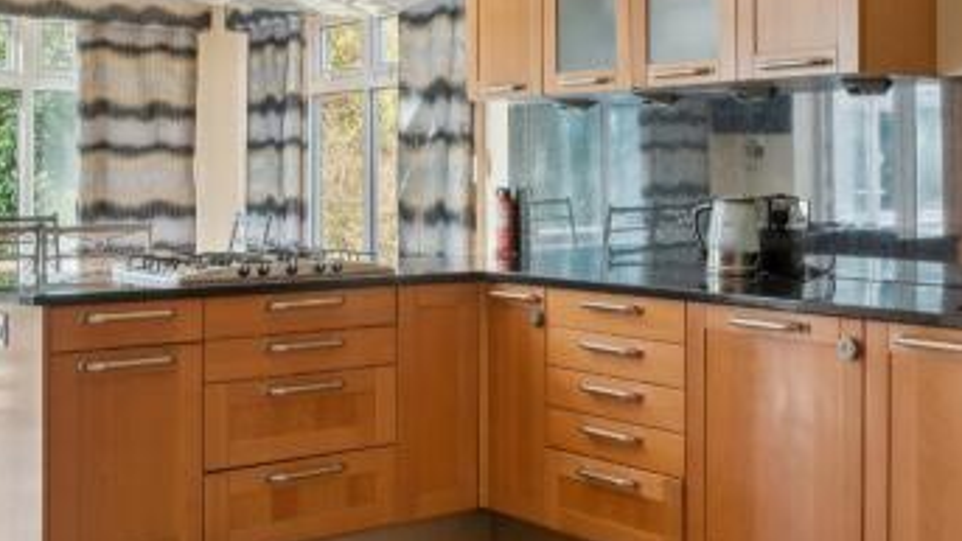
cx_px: 656
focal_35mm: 50
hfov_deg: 40.7
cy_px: 210
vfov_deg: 23.9
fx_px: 1276
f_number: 11
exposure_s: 1/3
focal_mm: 16
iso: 640
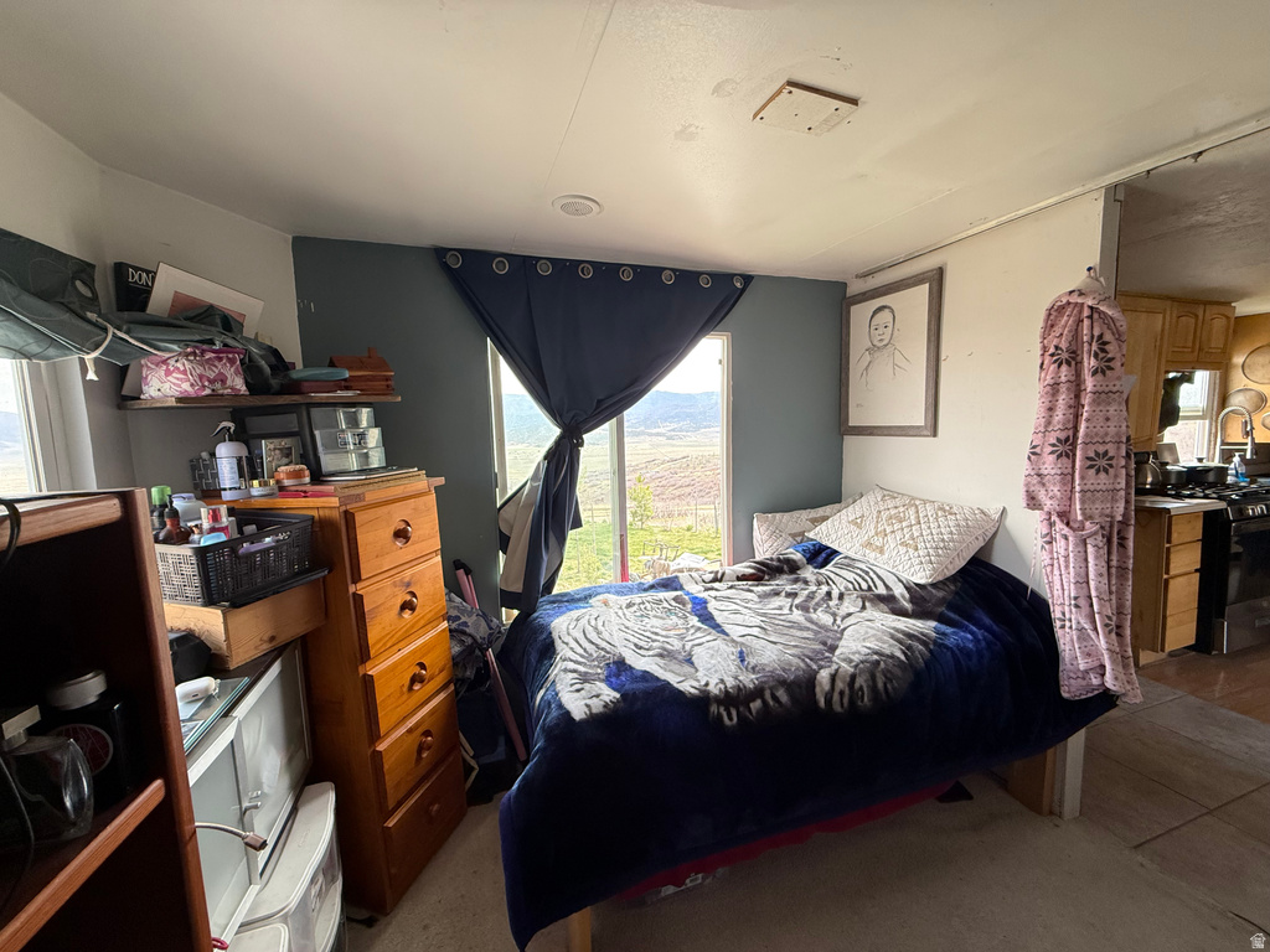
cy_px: 476
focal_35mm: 14
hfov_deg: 102.1
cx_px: 635
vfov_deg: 85.7
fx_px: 514
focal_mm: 2.22
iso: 250
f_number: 2.2
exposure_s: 1/99
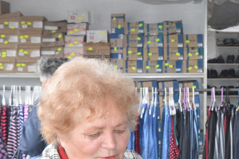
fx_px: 1008
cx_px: 239
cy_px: 140
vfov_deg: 9.0
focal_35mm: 152
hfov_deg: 13.3
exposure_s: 1/200
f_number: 11
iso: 3200
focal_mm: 40
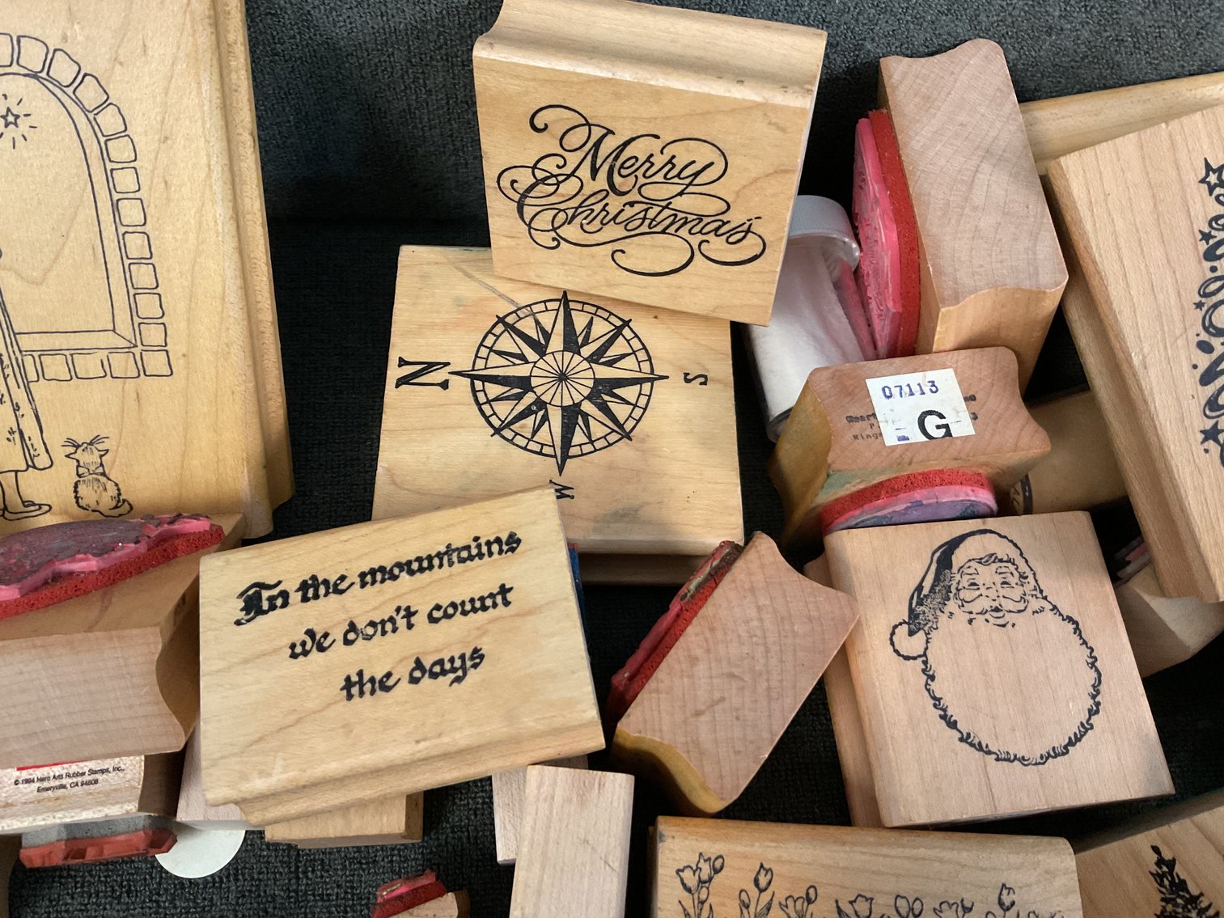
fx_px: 1026
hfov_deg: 61.7
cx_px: 612
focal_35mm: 29
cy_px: 459
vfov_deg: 48.2
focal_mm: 3
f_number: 1.8
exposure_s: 1/60
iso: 200
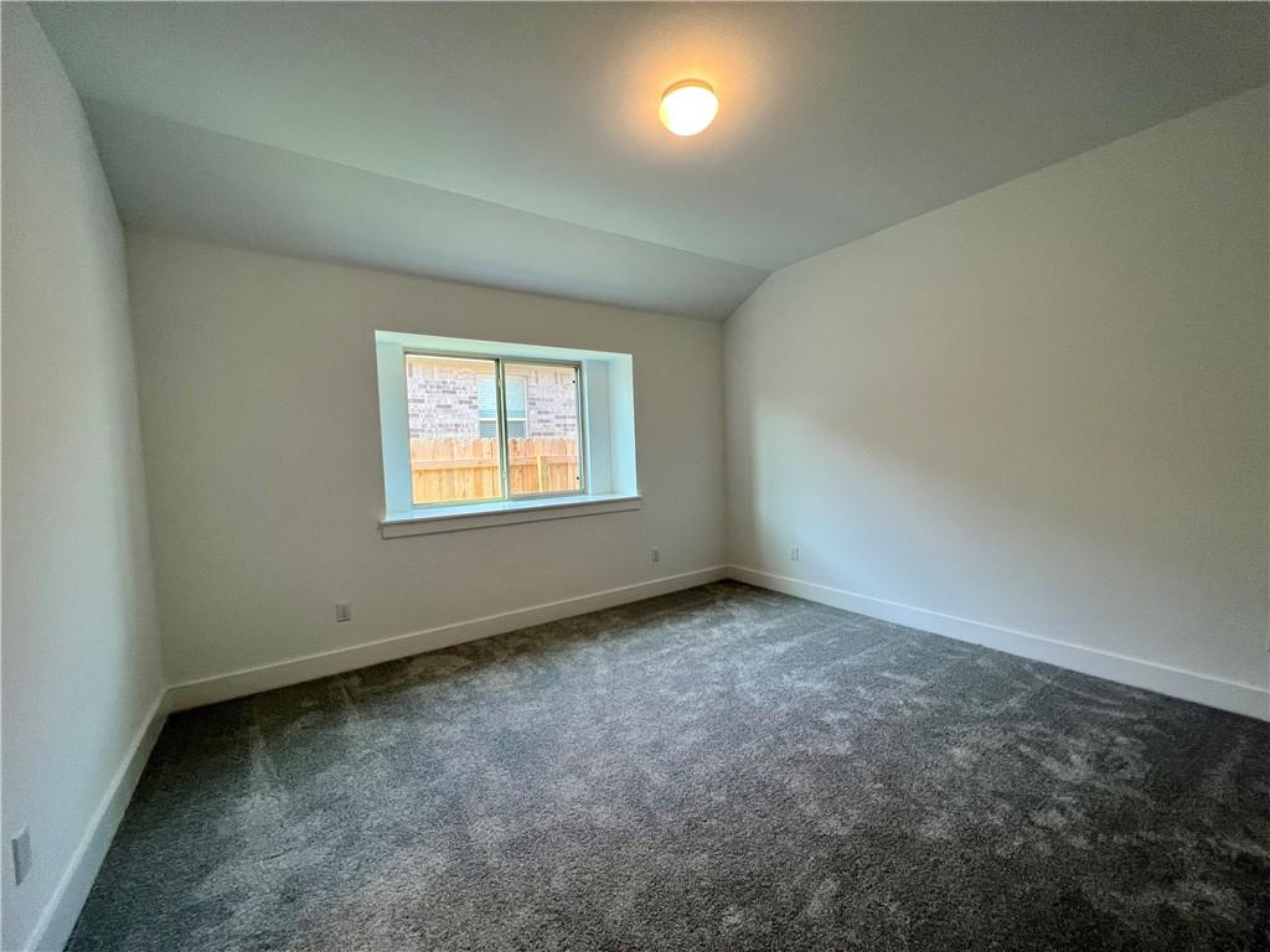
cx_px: 635
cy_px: 476
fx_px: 477
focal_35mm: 13
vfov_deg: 89.9
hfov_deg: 106.2
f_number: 1.8
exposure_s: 1/120
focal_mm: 1.57
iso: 100
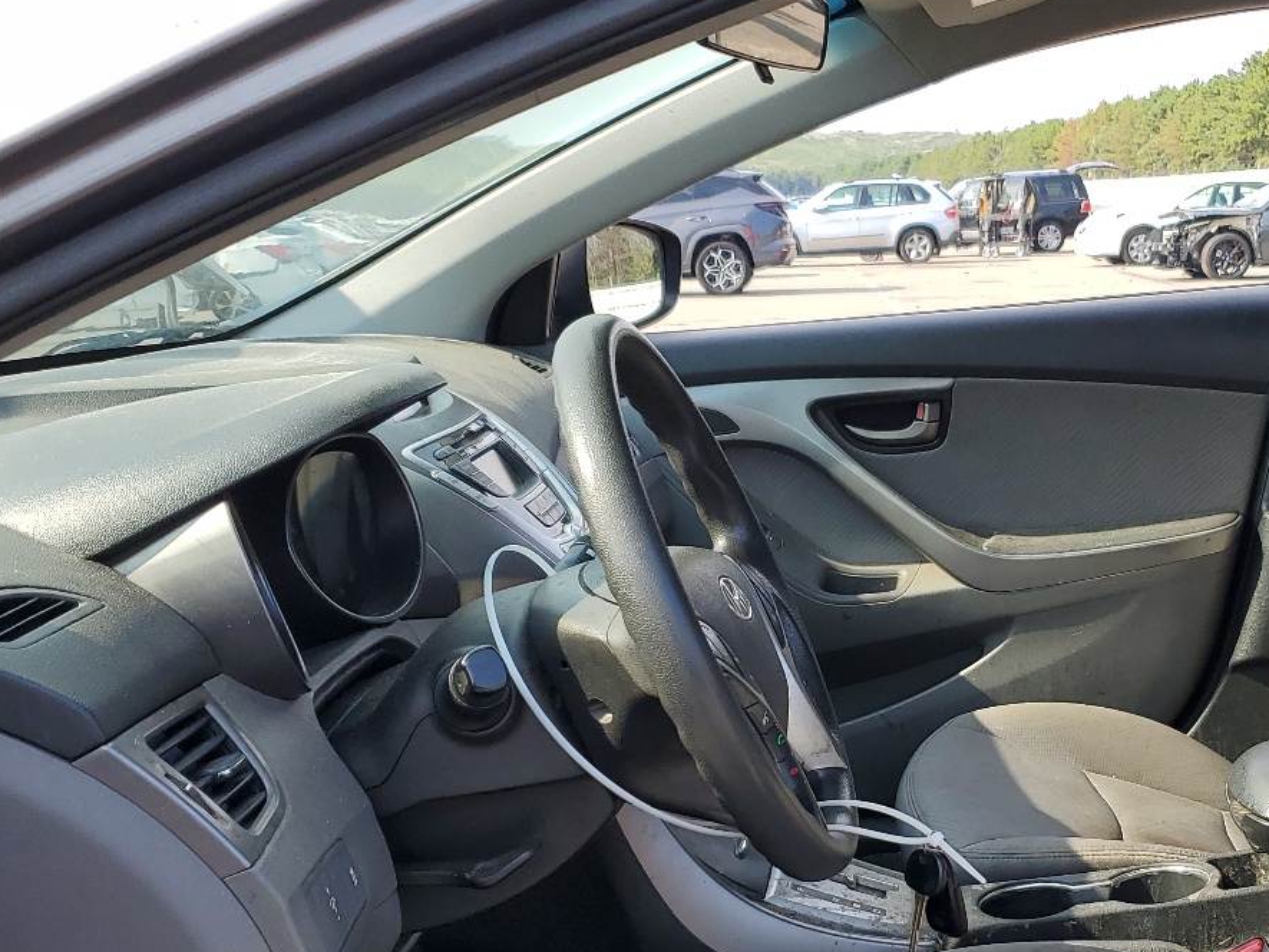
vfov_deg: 30.2
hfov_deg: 39.6
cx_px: 912
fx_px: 1723
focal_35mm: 47
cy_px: 750
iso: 50
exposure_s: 1/909
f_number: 1.5
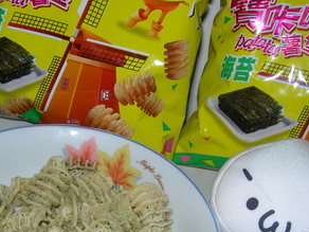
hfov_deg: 29.8
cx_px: 147
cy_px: 181
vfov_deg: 22.3
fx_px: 580
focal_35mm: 65
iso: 50
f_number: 2.8
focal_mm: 7.8
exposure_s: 1/60.1
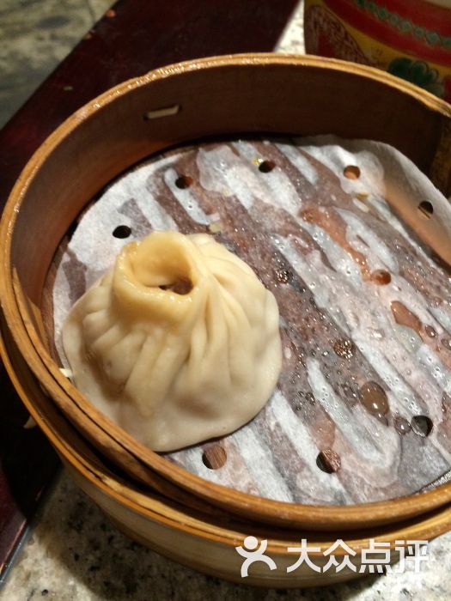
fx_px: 504
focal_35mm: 29
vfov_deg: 61.7
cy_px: 300
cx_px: 226
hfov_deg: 48.2
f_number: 2.2
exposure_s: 1/33
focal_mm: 4.15
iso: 250
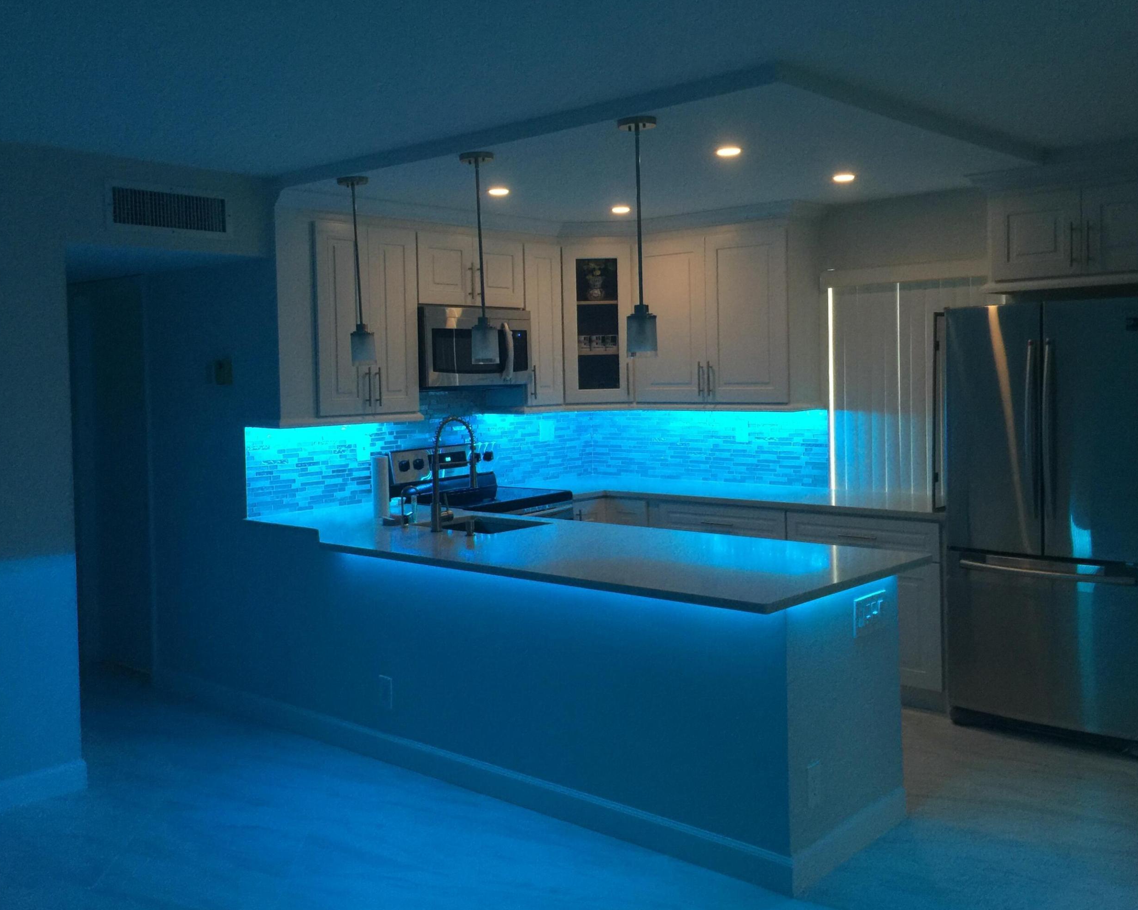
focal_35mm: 33
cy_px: 421
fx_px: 1111
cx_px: 561
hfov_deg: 54.2
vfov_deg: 44.5
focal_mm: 4.15
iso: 64
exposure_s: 1/4
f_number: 2.2
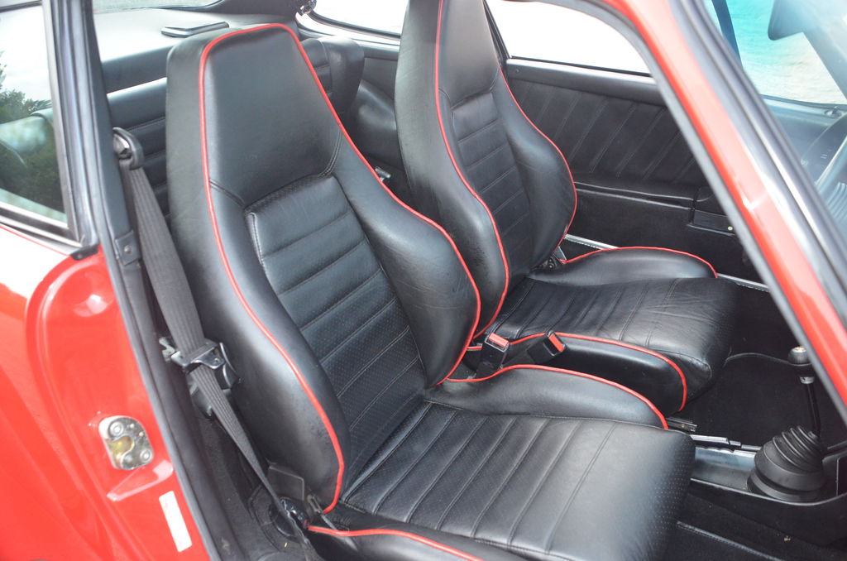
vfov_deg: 43.4
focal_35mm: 30
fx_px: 704
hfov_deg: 62.0
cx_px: 424
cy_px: 280
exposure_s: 1/60
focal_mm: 20
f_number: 3.5
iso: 2000
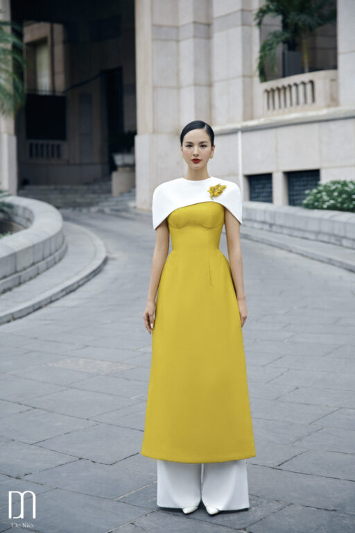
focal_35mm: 67
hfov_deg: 20.3
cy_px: 266
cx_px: 178
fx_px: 991
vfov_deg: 30.1
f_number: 3.2
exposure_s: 1/800
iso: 160
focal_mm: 67
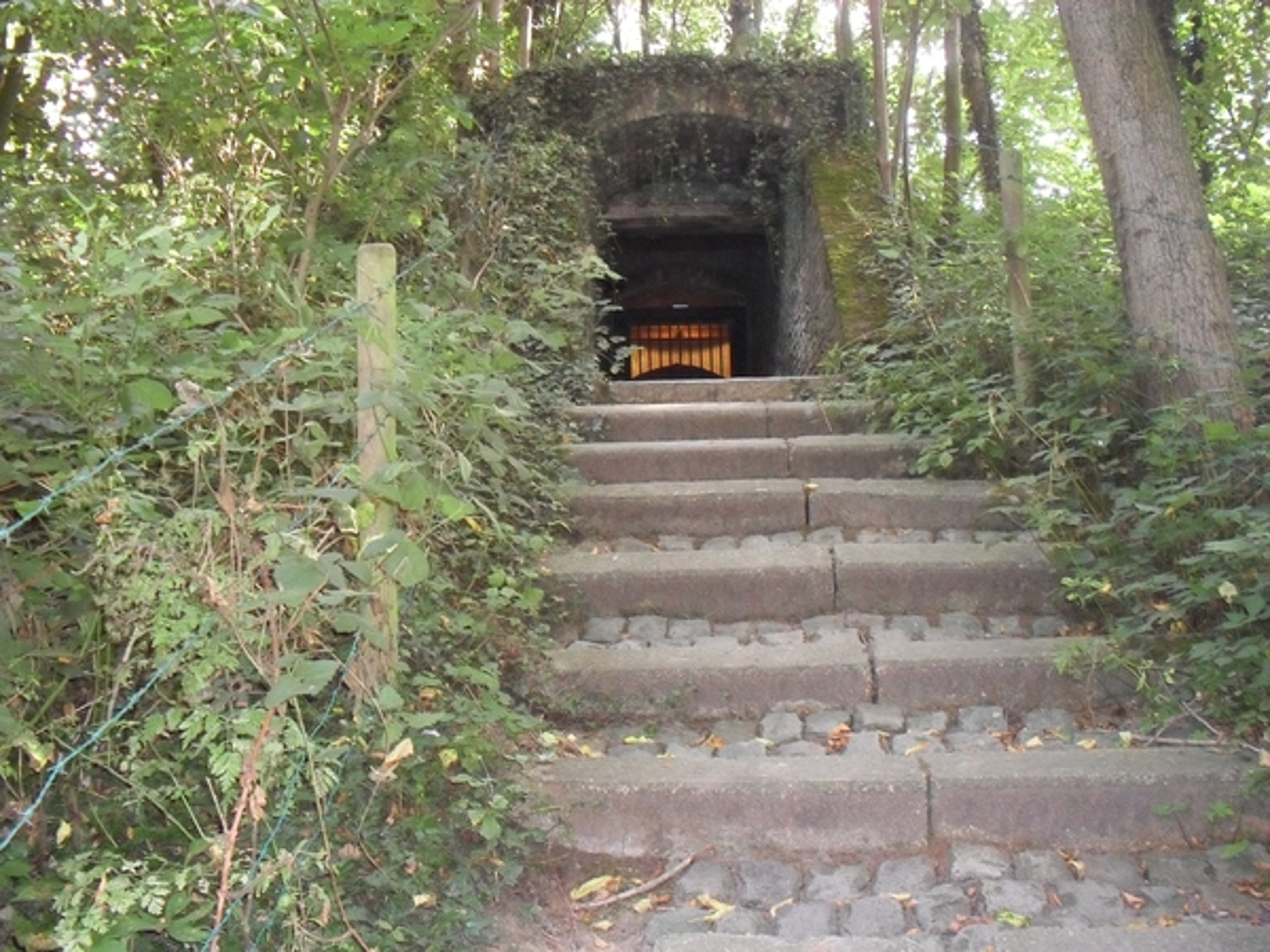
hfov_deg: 52.6
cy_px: 476
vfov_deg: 40.7
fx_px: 1284
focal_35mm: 35
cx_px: 635
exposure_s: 1/45
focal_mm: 6.3
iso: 400
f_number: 3.2
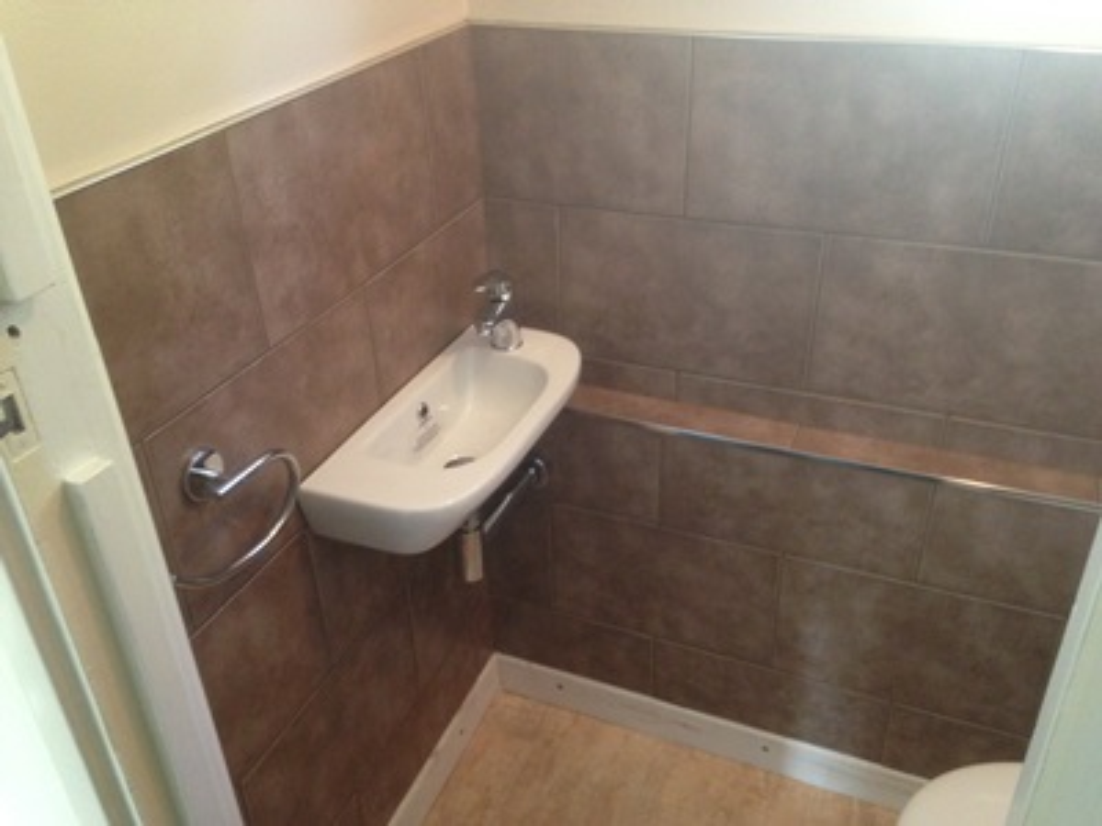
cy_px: 413
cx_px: 551
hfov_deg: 55.4
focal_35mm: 33
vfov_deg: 42.9
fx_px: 1051
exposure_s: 1/20
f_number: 2.4
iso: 250
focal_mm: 4.12
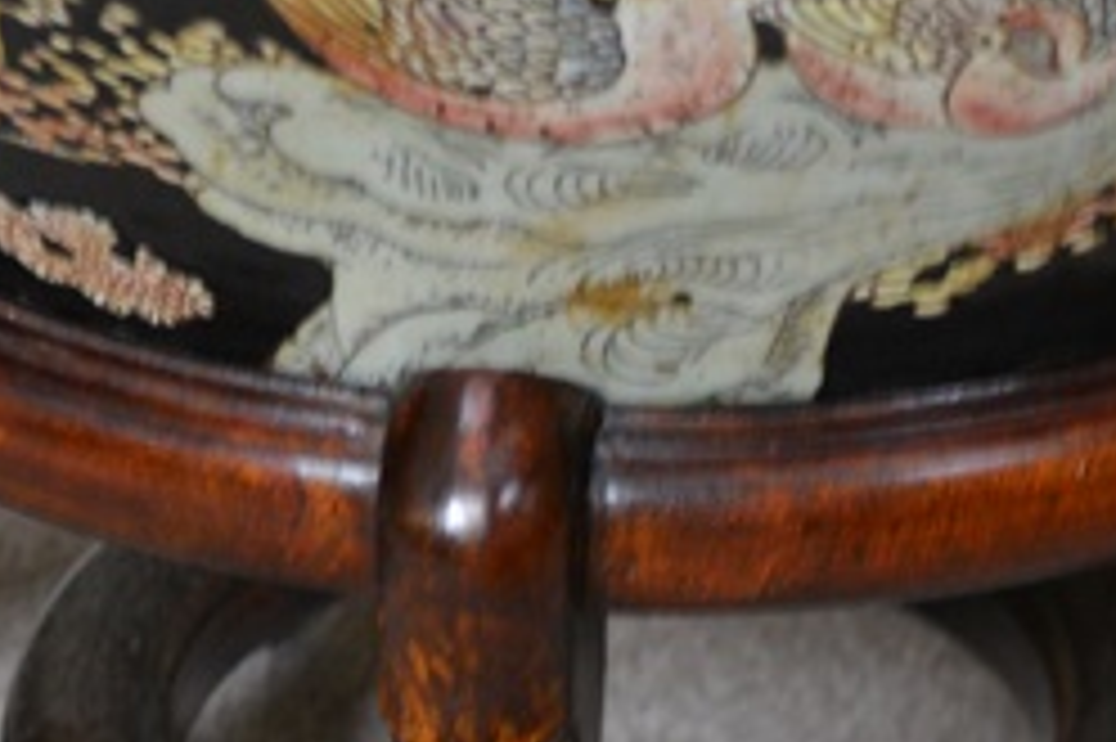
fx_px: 5731
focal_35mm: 185
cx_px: 864
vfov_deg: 7.4
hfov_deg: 11.1
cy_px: 800
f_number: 5
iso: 1600
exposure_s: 1/30
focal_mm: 34
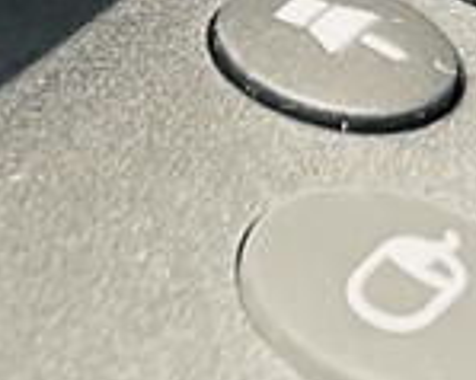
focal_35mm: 205
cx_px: -751
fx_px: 2886
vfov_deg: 7.3
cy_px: -329
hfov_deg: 8.4
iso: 500
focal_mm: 5.1
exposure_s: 1/41
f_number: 1.6
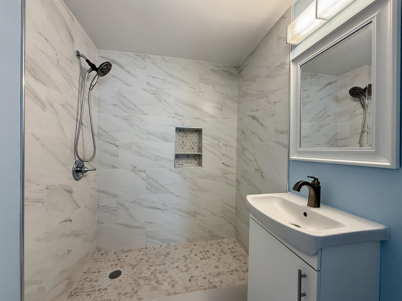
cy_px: 150
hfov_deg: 102.1
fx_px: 163
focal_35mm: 14
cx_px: 201
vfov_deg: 85.7
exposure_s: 1/120
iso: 160
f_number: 2.2
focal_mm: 2.22
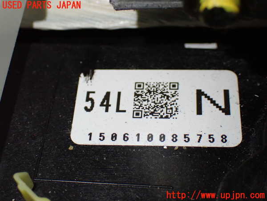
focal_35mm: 62
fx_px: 478
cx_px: 134
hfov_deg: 31.2
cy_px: 100
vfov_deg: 23.7
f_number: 3.6
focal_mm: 11.09
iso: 800
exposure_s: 1/200
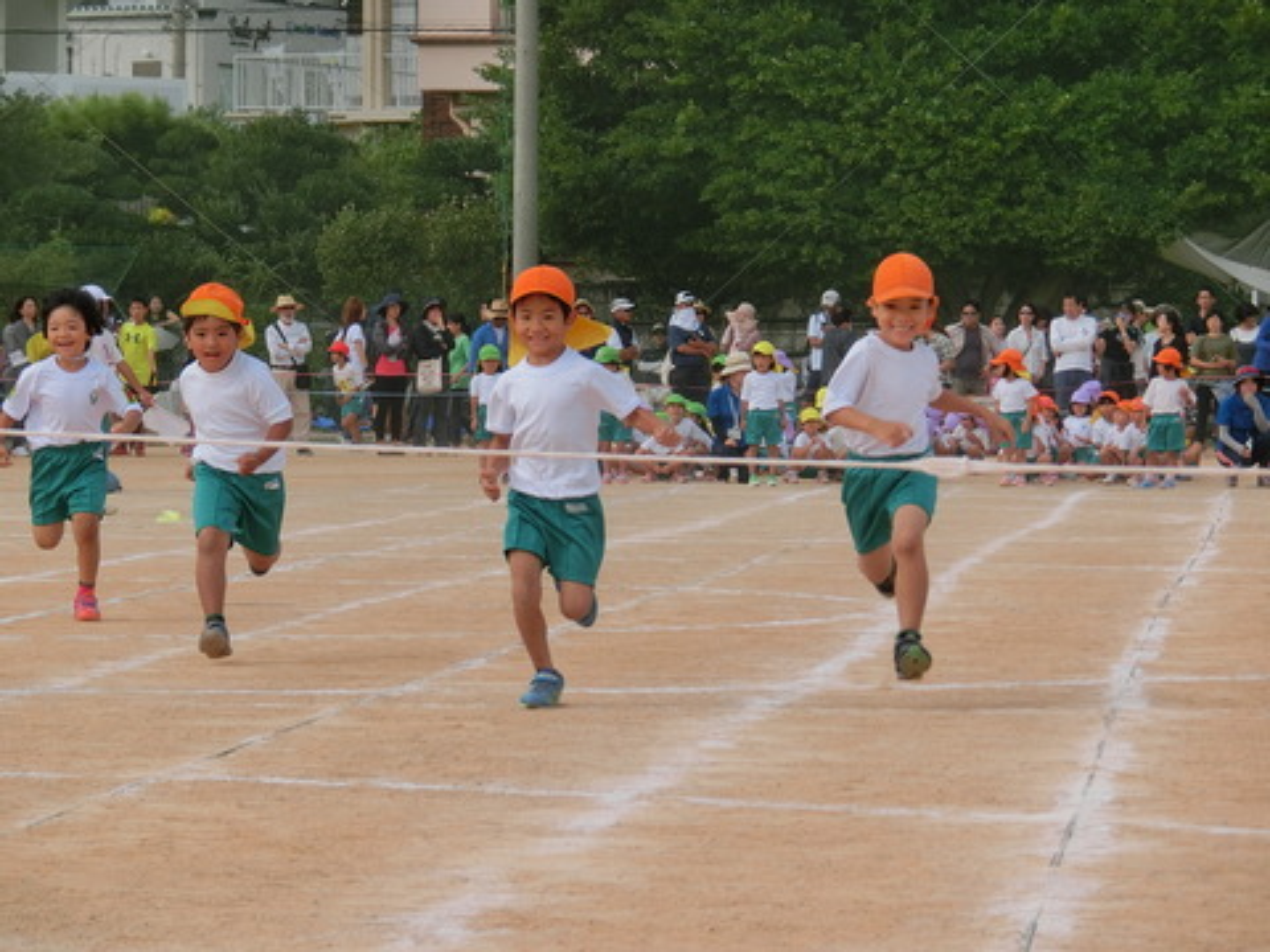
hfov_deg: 10.9
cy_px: 476
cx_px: 635
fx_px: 6677
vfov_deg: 8.2
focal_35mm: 182
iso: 80
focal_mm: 32.14
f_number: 5.8
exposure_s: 1/400
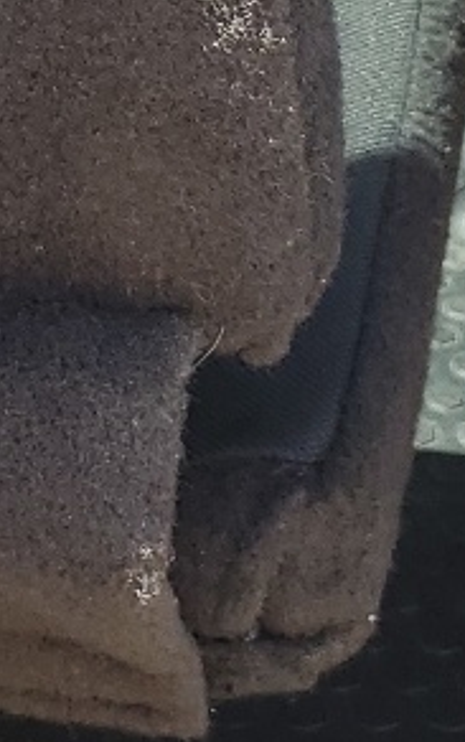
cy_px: -648
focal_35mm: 151
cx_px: -269
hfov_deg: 8.5
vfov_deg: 12.5
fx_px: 3056
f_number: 1.5
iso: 50
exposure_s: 1/189
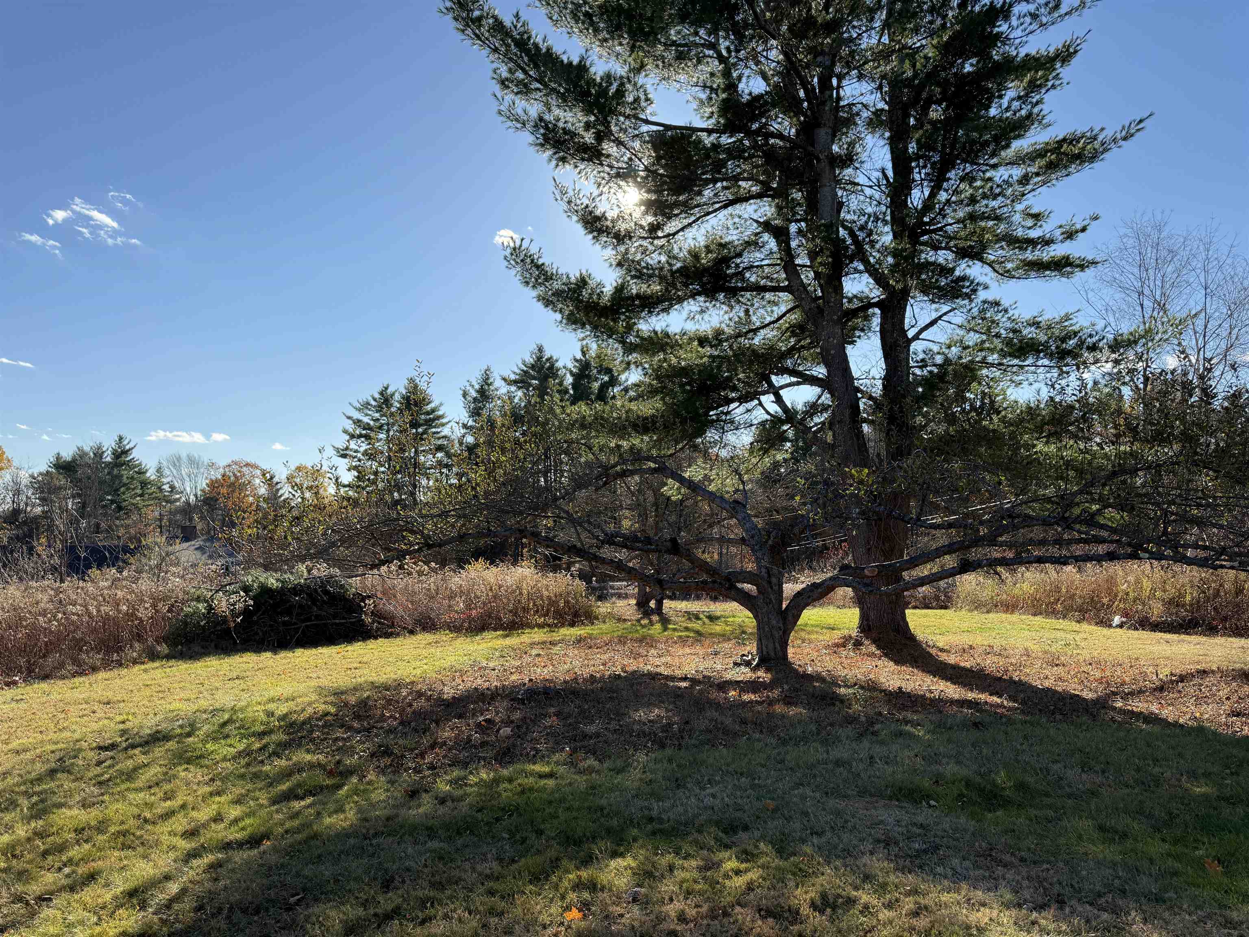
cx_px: 624
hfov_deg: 71.6
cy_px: 468
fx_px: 866
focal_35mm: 24
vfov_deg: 56.8
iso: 100
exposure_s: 1/2232
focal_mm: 6.76
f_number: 1.78
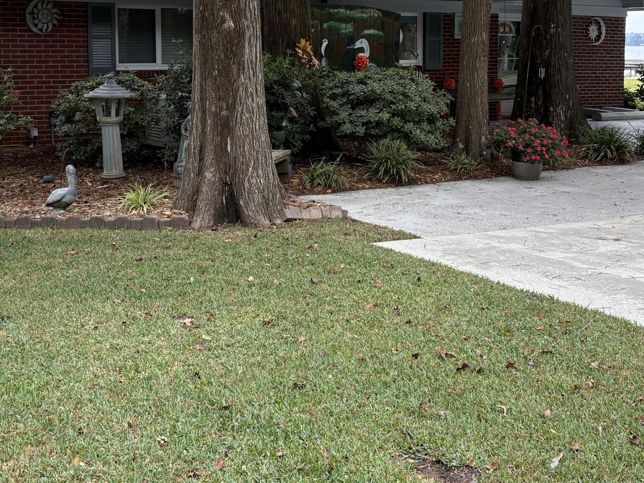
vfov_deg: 28.1
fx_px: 949
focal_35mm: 51
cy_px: 110
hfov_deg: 37.5
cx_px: 321
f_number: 1.6
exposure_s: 1/427
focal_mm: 5.96
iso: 64
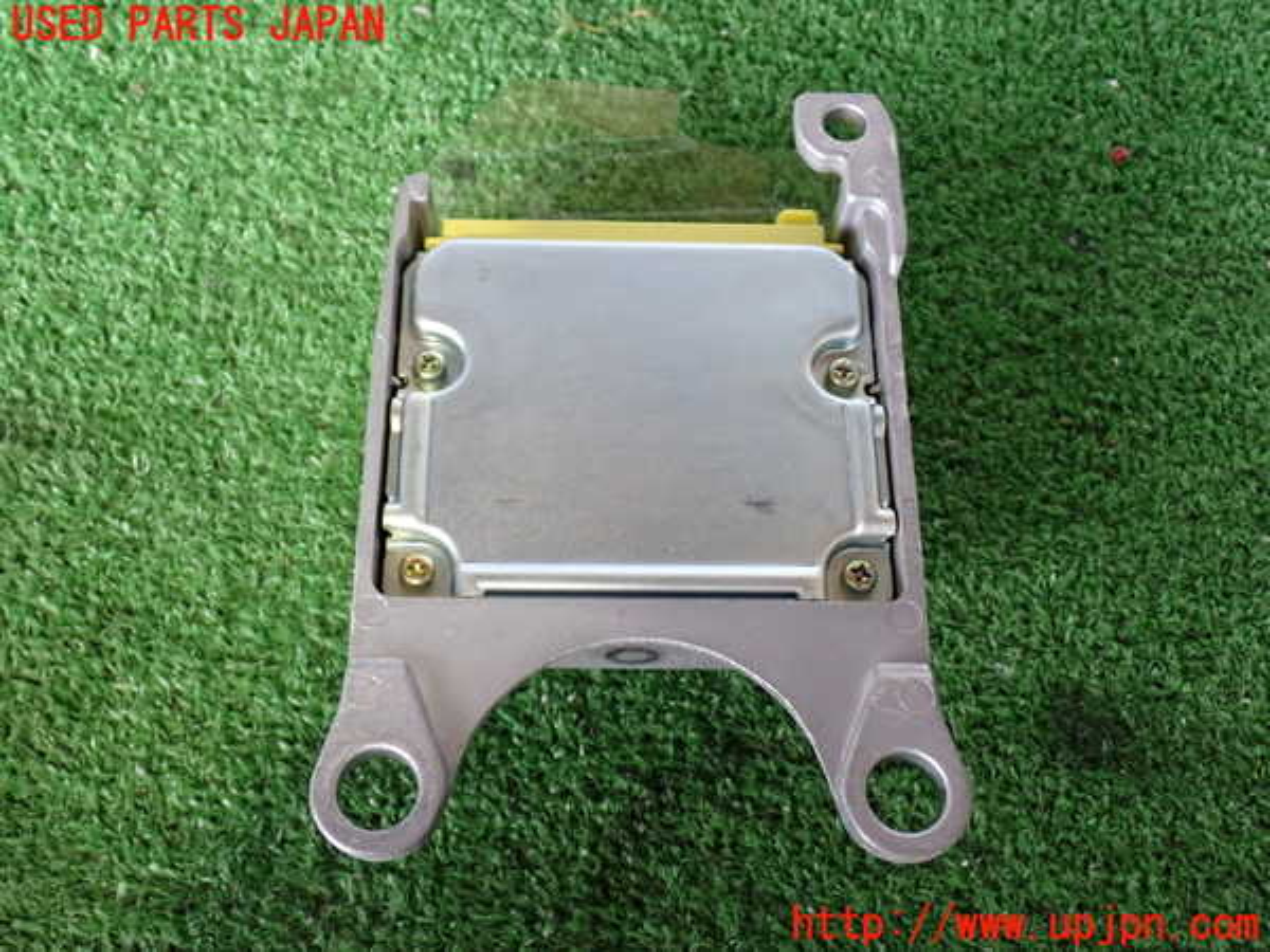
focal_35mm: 41
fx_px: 1504
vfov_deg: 35.1
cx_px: 635
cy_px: 476
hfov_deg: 45.8
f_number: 2.8
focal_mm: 7.31
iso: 640
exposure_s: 1/40
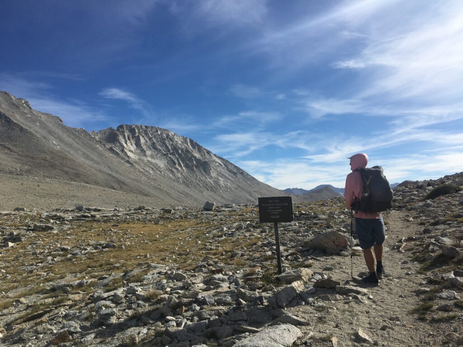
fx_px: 388
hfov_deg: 61.7
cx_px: 232
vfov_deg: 48.2
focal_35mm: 29
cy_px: 174
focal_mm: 4.15
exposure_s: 1/2849
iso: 25
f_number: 2.2
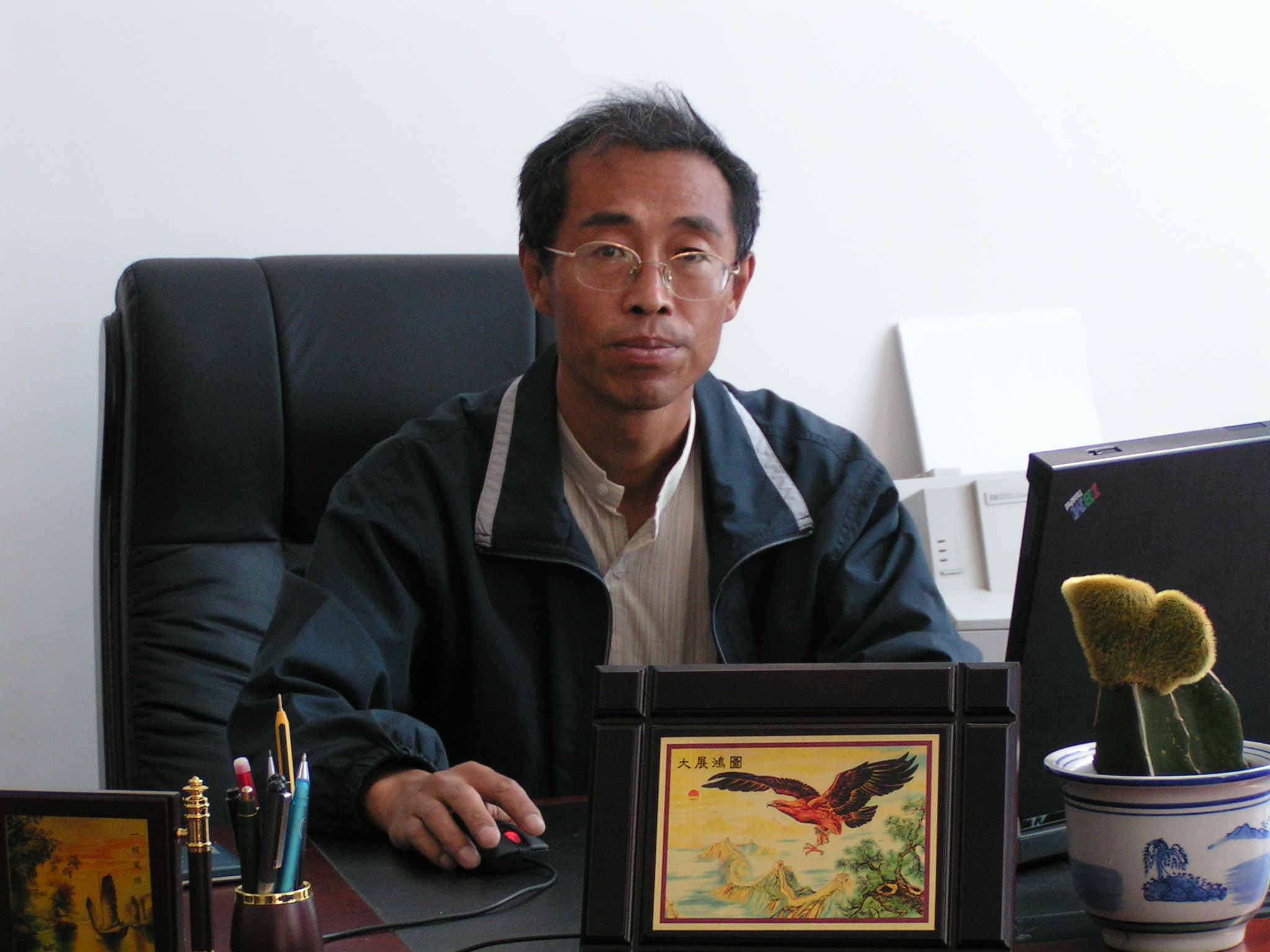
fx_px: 3485
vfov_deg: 15.6
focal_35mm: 95
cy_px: 476
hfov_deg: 20.7
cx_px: 635
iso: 125
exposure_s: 1/100
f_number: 3.5
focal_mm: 14.5
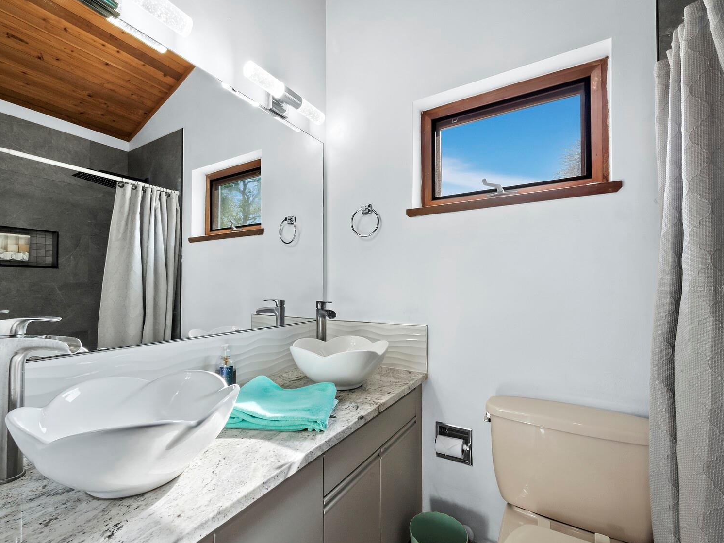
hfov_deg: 98.1
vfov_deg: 81.7
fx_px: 314
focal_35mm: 15
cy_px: 288
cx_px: 347
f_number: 11
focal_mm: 7
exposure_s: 1/10
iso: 400
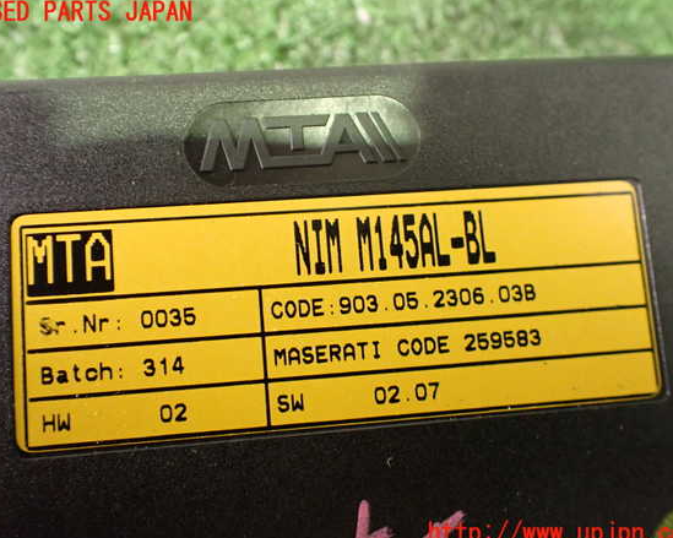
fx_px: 637
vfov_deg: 45.8
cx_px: 337
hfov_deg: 55.7
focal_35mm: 32
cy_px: 273
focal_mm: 5.4
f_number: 2.3
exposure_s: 1/30
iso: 1000
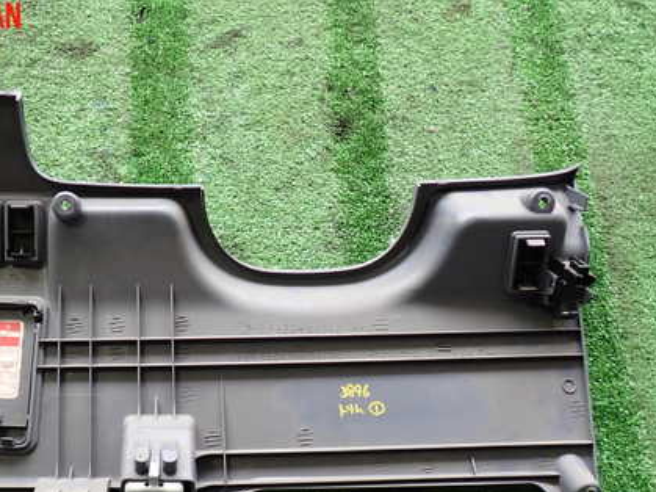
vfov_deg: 33.1
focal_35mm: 43
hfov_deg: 43.1
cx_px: 207
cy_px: 351
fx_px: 815
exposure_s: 1/60
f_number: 2.3
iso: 160
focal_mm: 5.4
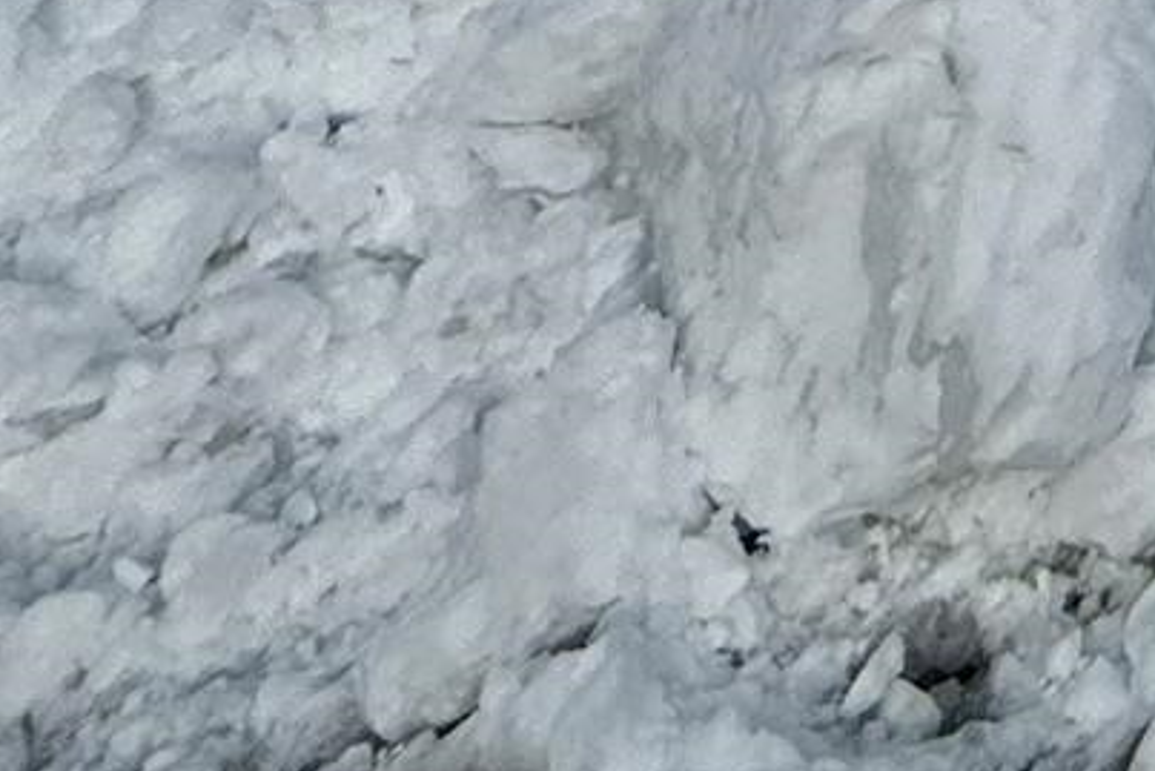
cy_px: -1416
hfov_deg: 16.8
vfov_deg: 11.8
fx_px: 2375
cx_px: 2519
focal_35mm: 74
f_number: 2.2
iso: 50
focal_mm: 2.22
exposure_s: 1/3460
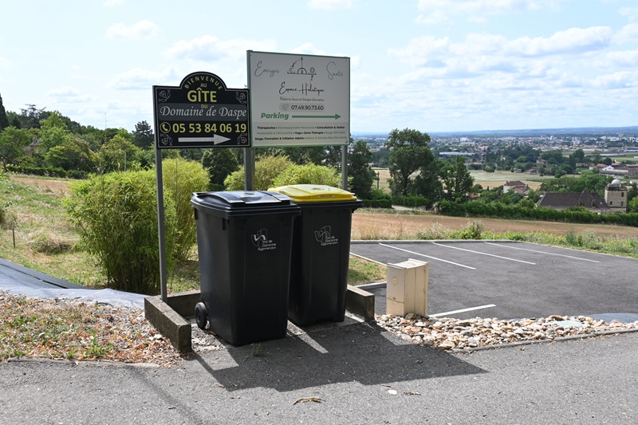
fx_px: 585
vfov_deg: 40.0
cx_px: 319
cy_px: 212
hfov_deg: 57.2
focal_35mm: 33
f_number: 6.3
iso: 100
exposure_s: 1/320
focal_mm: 22
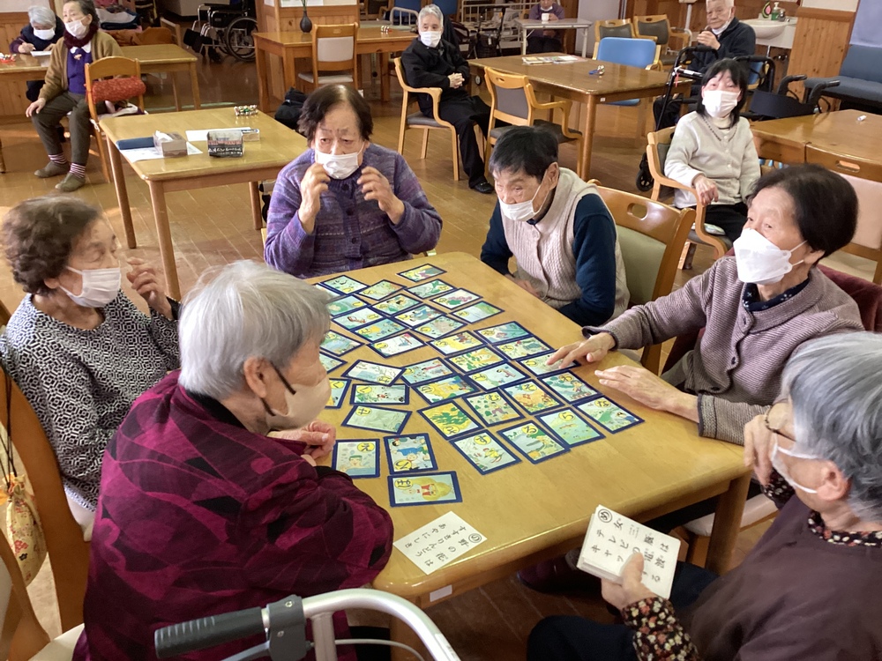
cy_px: 330
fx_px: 790
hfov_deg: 58.4
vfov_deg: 45.4
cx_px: 441
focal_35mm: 31
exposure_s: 1/50
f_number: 2.4
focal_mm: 3.3
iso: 200
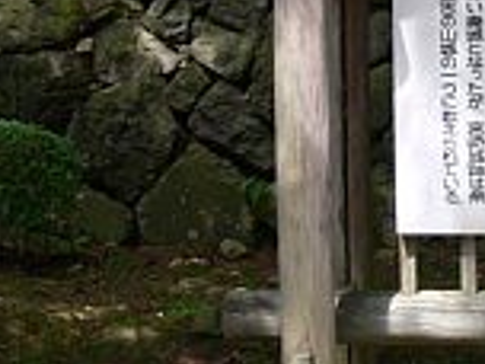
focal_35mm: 92
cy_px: -22
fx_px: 1289
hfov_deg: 20.0
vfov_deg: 15.7
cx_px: 578
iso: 80
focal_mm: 7.4
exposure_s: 1/100
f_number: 4
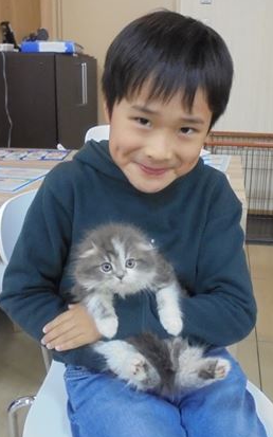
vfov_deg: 49.3
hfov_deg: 31.9
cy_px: 215
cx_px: 160
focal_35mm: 40
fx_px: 476
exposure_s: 1/20
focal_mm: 4.6
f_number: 3.5
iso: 400
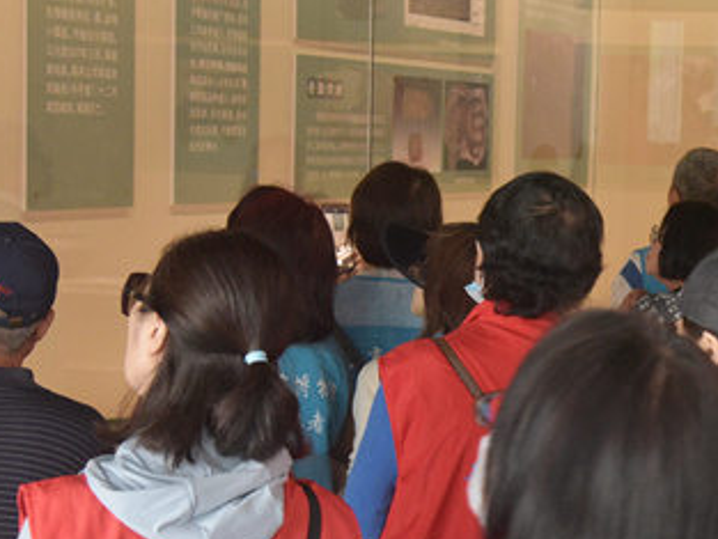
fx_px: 2241
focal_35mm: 108
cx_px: 684
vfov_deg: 13.7
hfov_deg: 17.8
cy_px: 318
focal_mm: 44
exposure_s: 1/100
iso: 3200
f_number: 5
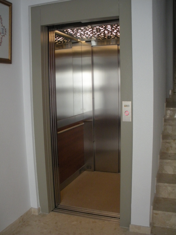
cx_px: 88
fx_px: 237
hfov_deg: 40.7
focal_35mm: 35
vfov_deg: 52.6
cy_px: 118
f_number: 3.5
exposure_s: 1/51.1
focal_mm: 6.3
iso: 400
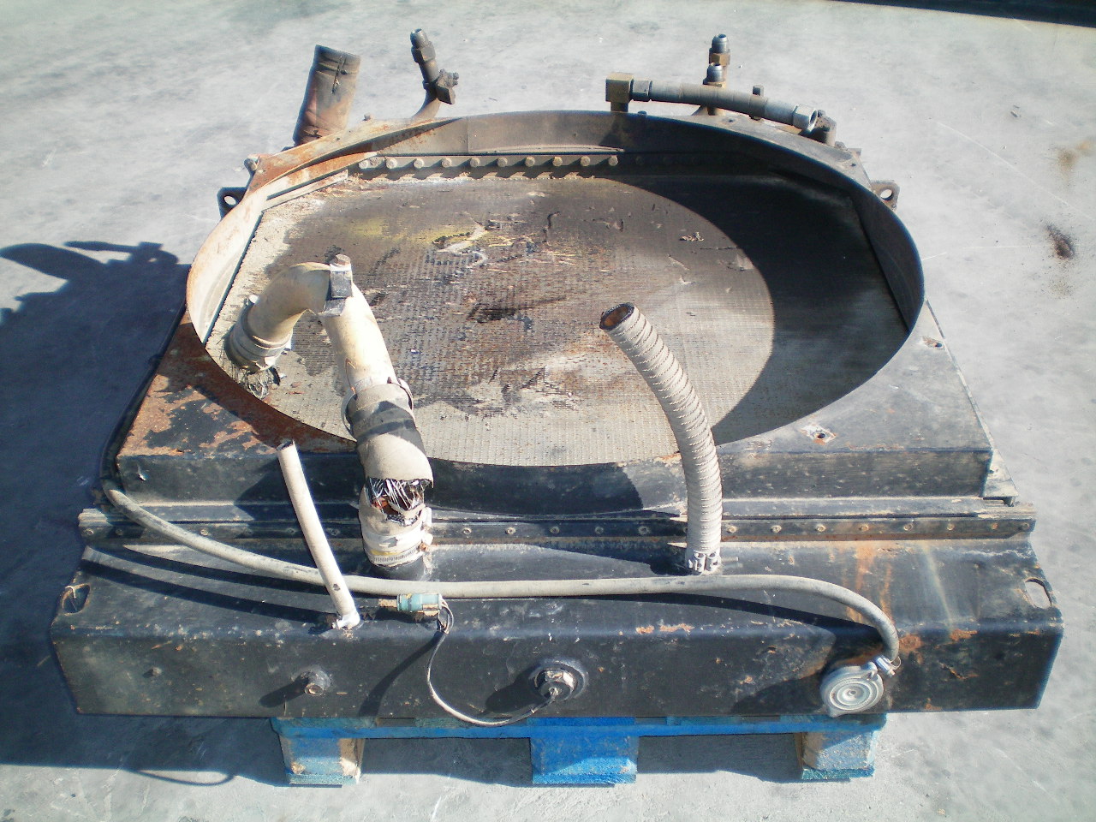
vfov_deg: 37.7
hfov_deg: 49.0
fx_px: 1203
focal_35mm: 38
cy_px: 411
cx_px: 548
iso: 64
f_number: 3.1
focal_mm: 6.3
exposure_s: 1/320
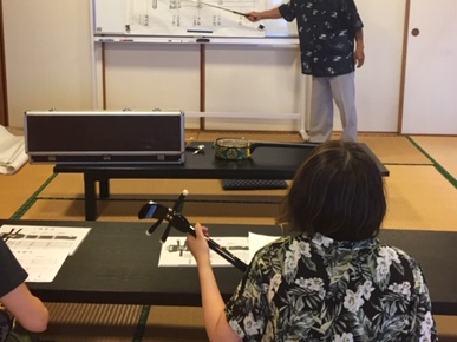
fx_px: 633
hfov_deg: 39.6
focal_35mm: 48
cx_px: 205
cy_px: 104
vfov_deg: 29.9
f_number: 2.2
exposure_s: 1/30
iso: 125
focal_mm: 4.15
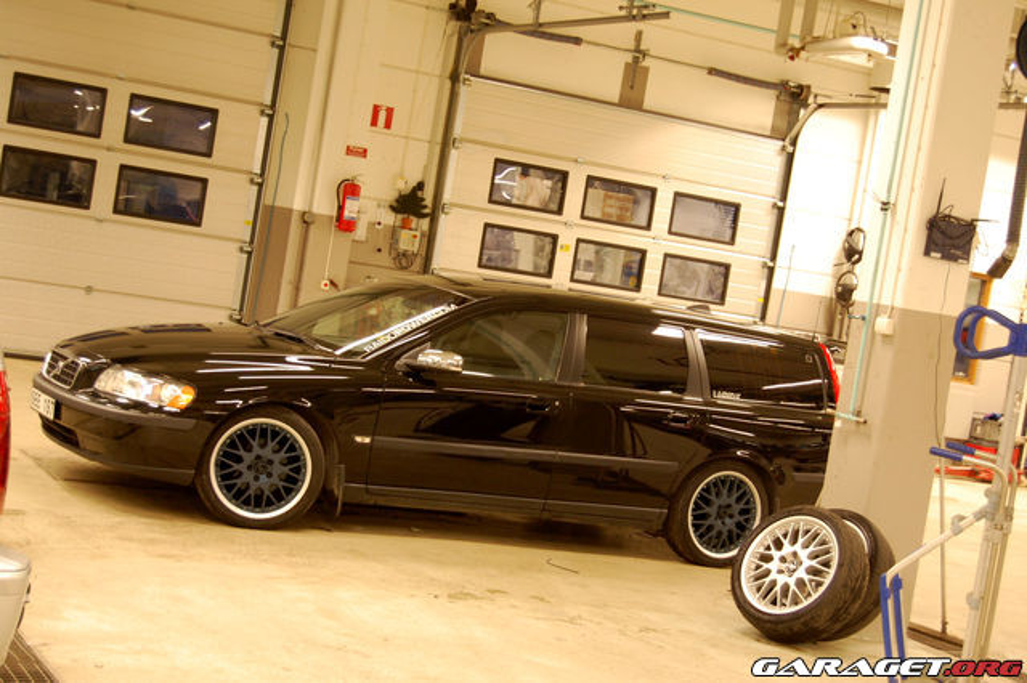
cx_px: 514
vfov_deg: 21.5
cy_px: 342
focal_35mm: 63
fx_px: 1796
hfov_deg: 31.9
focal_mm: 42
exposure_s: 1/20
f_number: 5.3
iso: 800
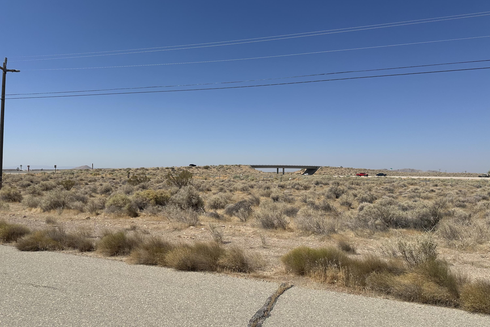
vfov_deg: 51.3
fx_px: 340
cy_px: 166
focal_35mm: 25
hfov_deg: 71.5
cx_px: 245
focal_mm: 6.86
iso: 80
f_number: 1.78
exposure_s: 1/8929
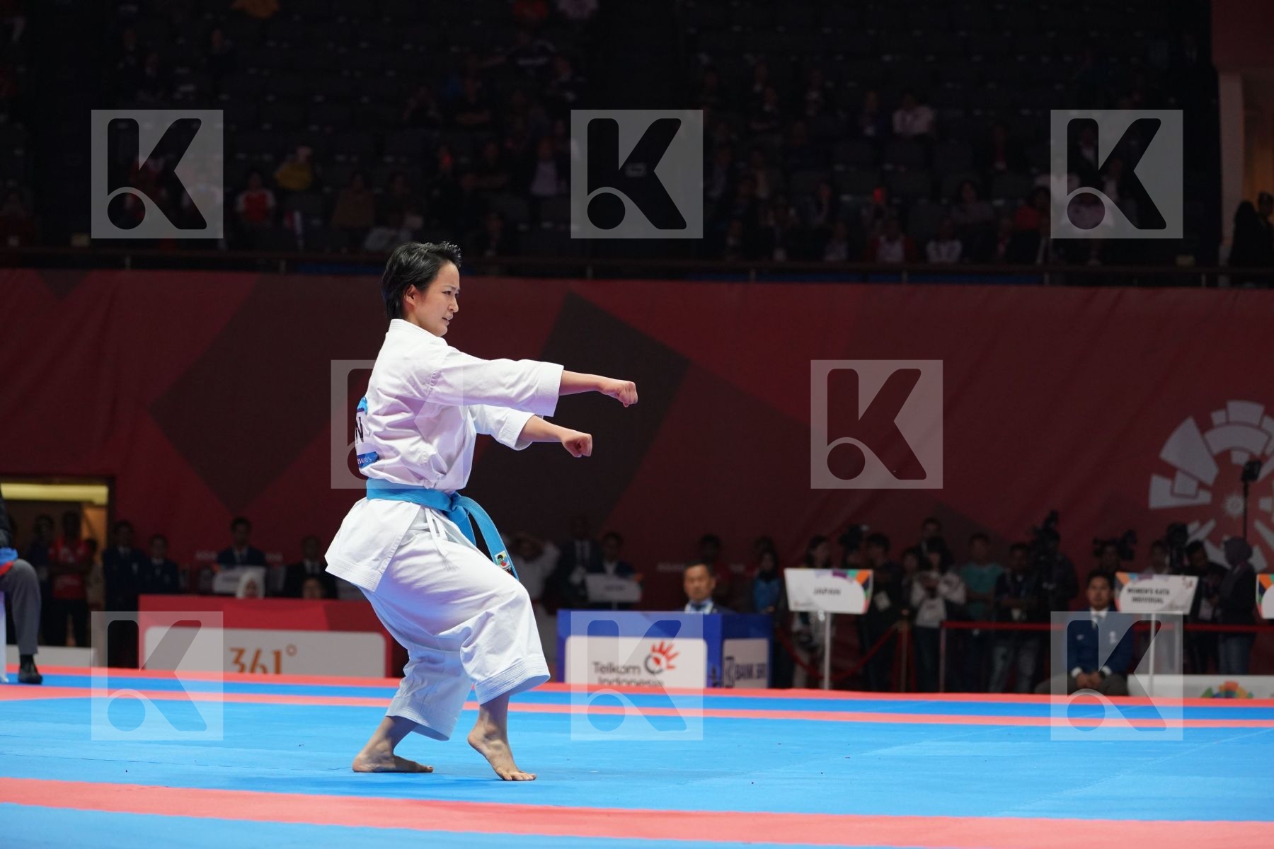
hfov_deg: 20.8
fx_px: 3468
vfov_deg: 14.0
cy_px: 424
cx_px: 637
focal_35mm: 98
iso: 2000
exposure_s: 1/500
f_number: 4
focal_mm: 98
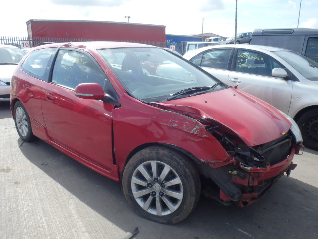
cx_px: 159
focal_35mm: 28
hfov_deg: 63.4
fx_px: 257
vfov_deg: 49.7
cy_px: 120
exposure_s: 1/500
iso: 125
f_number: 3.9
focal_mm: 5
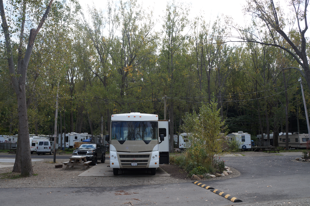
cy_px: 103
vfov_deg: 47.9
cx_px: 155
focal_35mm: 27
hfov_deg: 67.4
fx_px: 232
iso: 100
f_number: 5.6
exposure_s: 1/320
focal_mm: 18
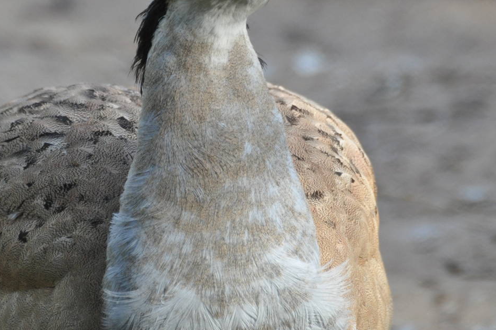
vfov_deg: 1.8
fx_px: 10500
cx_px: 196
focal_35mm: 763
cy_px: 72
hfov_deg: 2.7
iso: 800
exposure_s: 1/640
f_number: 5.6
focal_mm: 300
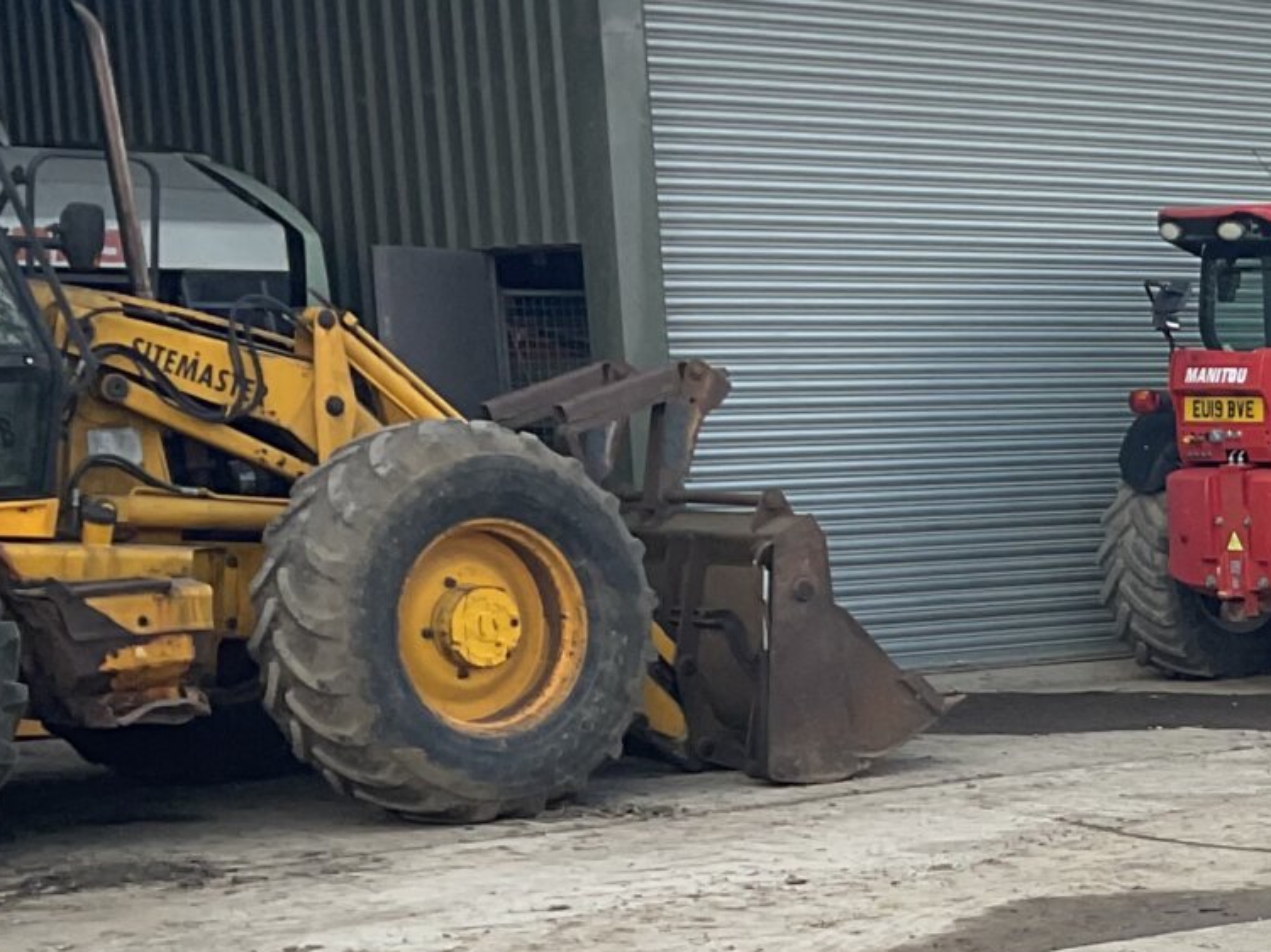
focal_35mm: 99
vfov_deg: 14.7
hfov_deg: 18.1
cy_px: 947
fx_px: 3634
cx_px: 1796
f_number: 1.8
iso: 16
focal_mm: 3
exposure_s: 1/273
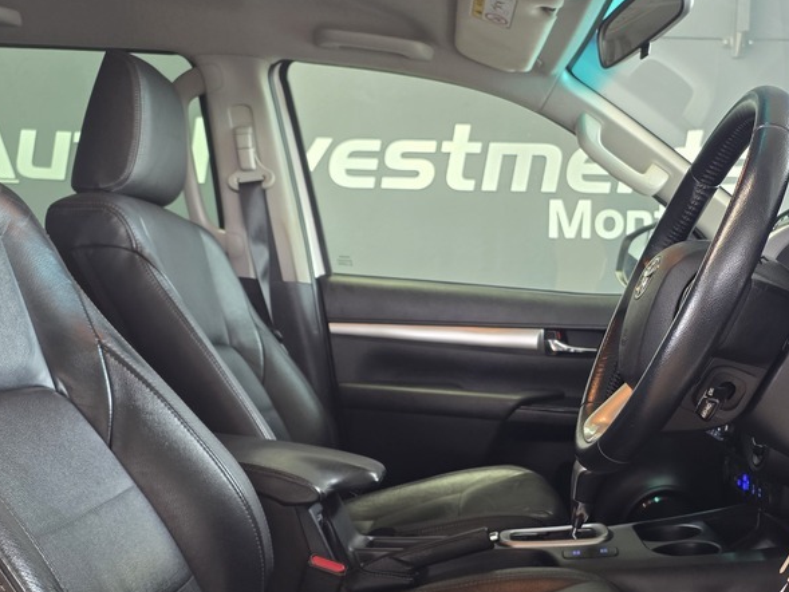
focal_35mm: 40
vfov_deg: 35.4
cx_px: 521
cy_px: 419
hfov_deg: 46.1
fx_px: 912
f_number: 1.7
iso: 400
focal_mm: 6.25
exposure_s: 1/100
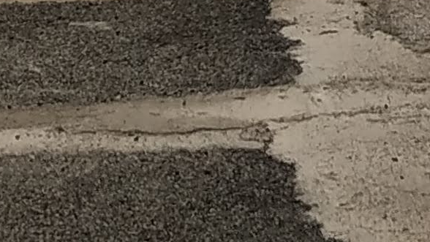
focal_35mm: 178
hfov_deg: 10.7
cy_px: -516
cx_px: 951
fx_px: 2030
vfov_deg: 6.2
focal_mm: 3.94
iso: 250
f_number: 1.9
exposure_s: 1/2779
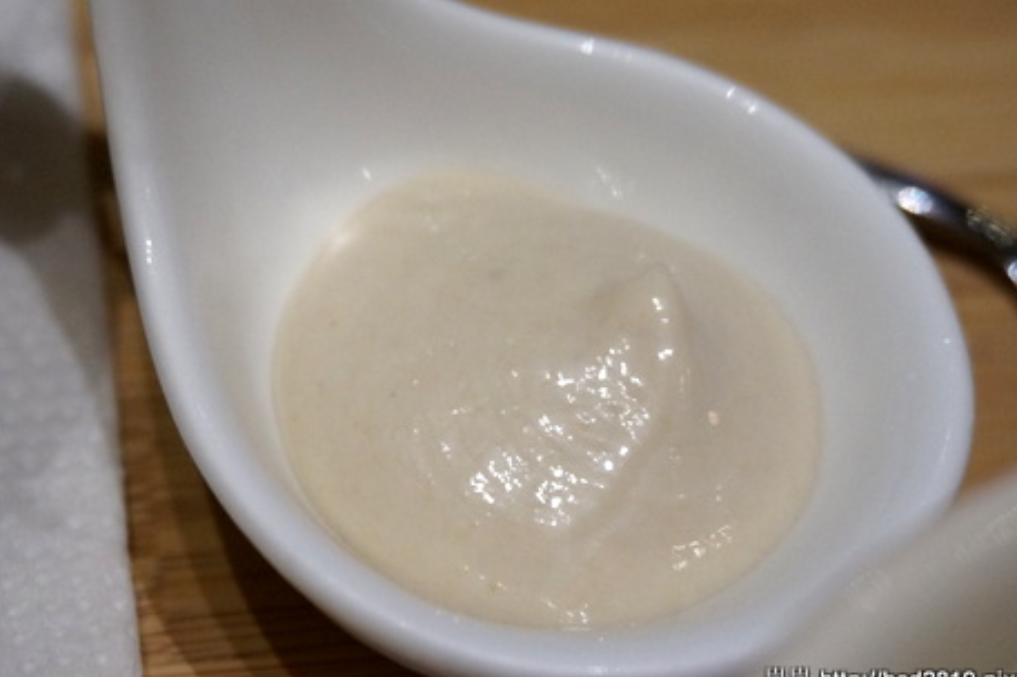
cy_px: 251
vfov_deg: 21.5
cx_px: 470
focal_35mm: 63
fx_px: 1778
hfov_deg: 31.9
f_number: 5
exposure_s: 1/60
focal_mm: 30
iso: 2000
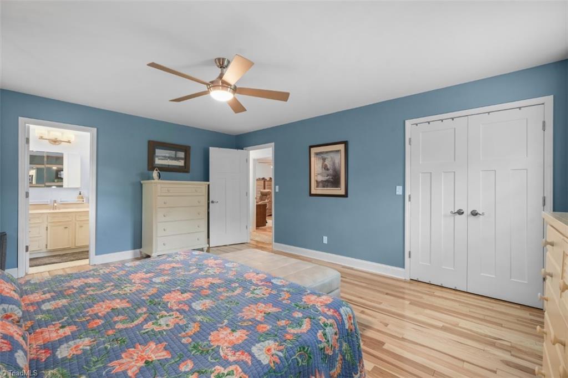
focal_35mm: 16
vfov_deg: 73.7
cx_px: 284
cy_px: 189
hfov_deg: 96.8
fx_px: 252
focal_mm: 16
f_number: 8
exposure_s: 1/1.25
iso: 320
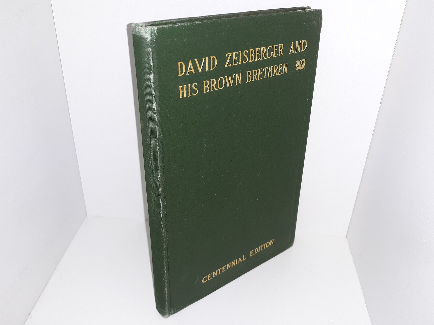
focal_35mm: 30
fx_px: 376
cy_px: 162
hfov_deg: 60.0
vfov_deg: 46.8
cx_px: 221
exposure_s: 1/120
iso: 50
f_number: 1.7
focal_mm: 3.7
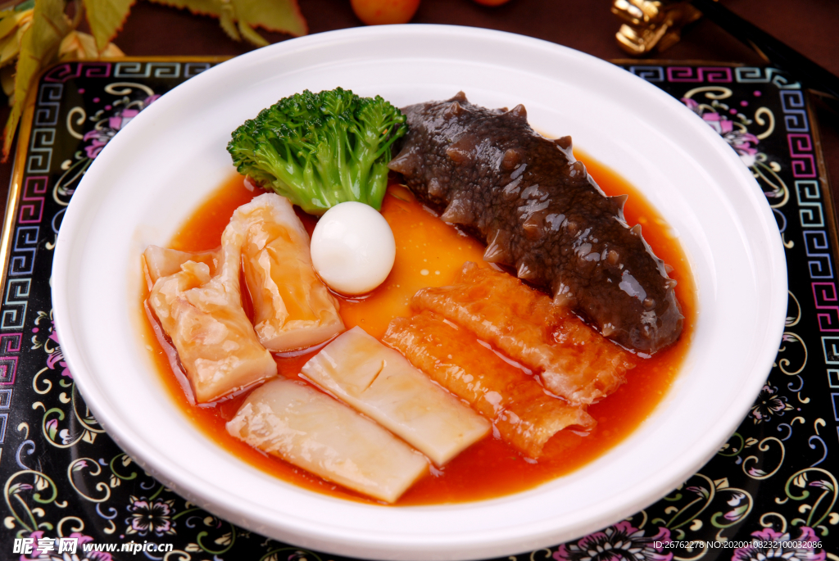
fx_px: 2449
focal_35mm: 105
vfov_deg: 13.1
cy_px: 280
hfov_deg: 19.4
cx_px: 420
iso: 100
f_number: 6.3
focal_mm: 70
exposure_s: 1/160
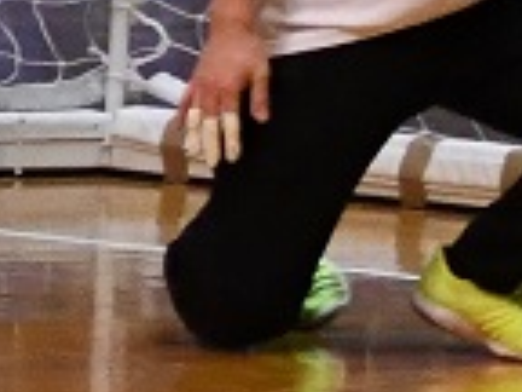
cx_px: 1691
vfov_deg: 3.4
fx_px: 6620
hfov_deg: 4.3
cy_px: -13
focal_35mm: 439
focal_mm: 70
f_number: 3.5
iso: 5000
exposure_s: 1/1600
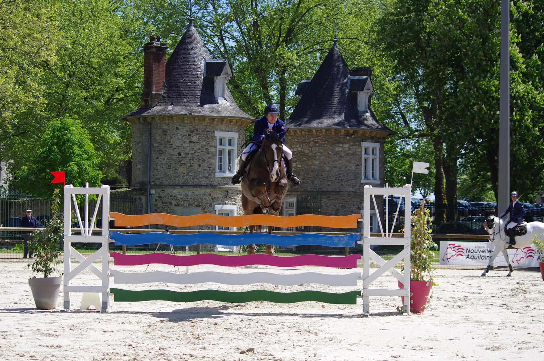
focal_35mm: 94
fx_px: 1419
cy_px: 180
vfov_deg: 14.5
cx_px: 272
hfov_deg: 21.7
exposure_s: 1/800
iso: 200
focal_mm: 62.5
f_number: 5.6
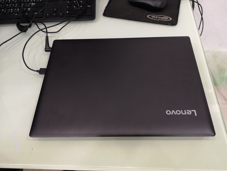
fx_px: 184
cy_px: 86
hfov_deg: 63.4
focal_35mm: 28
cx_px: 117
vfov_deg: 49.7
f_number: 1.8
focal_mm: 3.95
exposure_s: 1/33.3
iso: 160
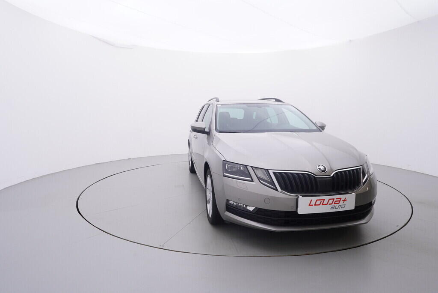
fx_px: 274
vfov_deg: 56.2
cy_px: 146
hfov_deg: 77.3
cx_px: 219
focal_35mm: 22
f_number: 5
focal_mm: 15
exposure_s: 1/80
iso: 200
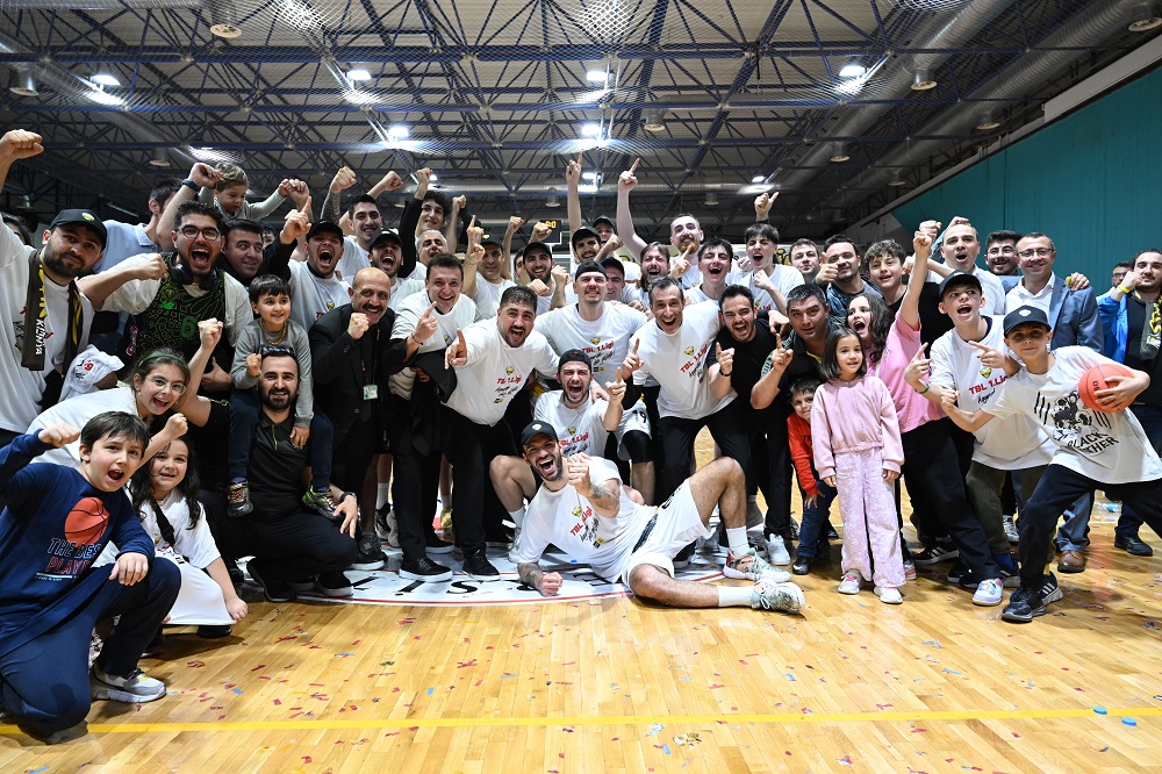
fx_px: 774
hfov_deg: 73.8
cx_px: 581
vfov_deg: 53.1
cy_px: 387
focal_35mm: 24
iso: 1600
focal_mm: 24
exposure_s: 1/160
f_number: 5
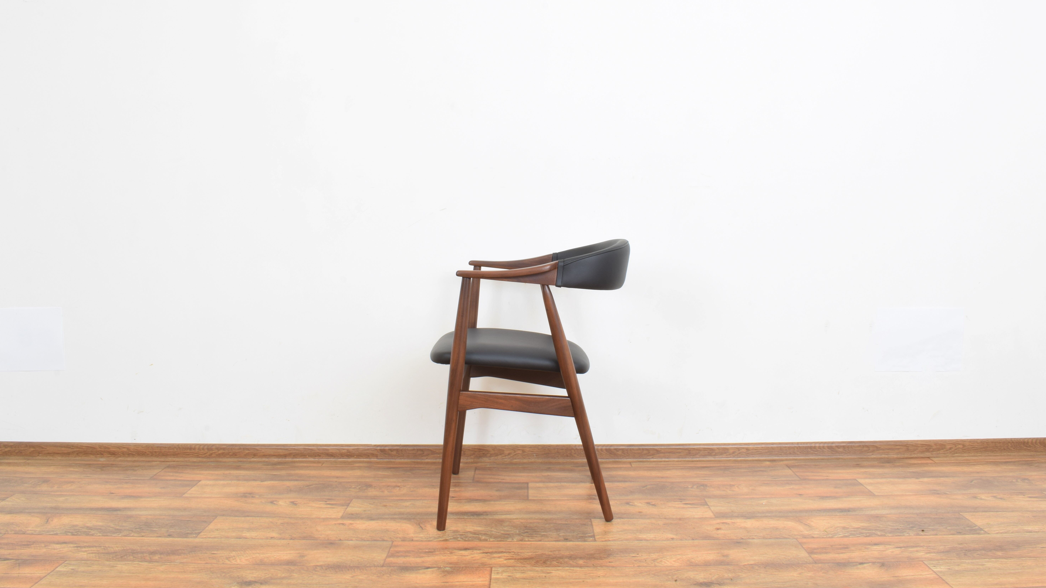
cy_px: 283
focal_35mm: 32
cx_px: 531
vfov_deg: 36.7
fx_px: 888
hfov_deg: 61.0
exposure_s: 5
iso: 100
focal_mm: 20
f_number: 22
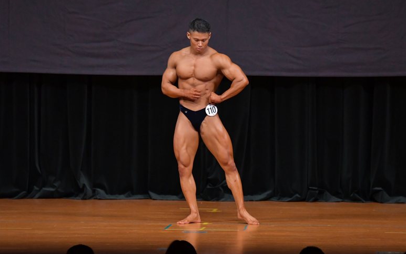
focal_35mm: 276
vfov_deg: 4.8
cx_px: 203
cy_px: 125
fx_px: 3055
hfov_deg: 7.6
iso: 4000
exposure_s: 1/400
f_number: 5.6
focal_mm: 180
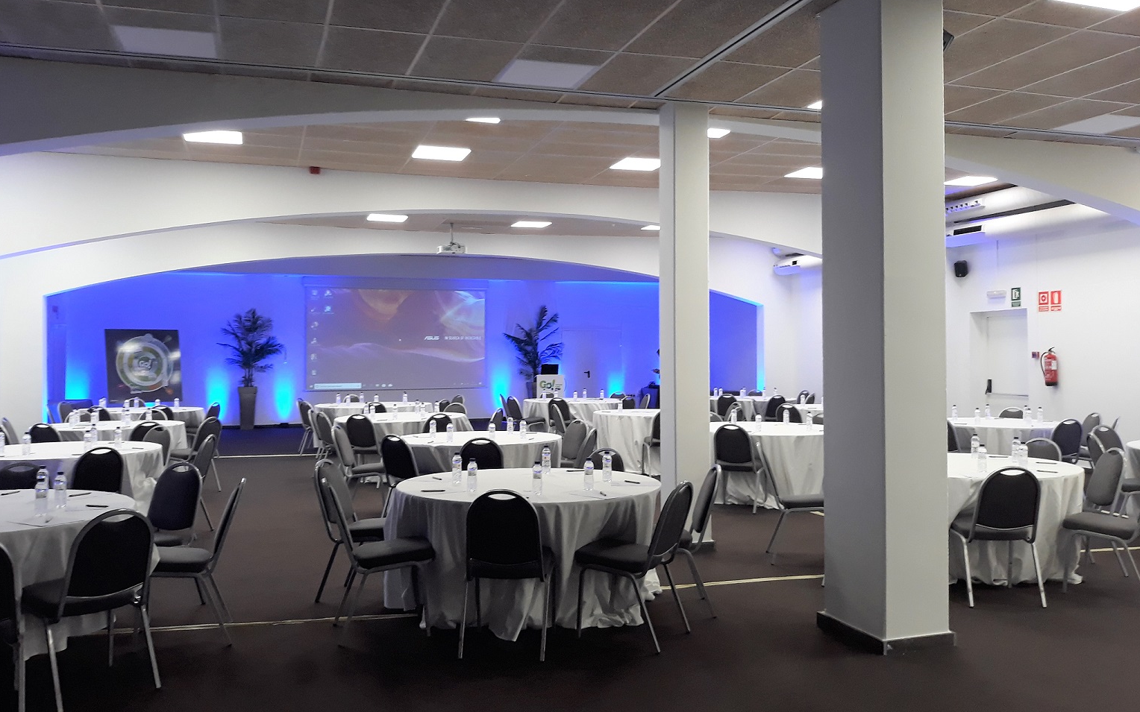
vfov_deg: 43.1
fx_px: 901
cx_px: 569
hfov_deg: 64.6
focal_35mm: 29
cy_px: 334
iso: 125
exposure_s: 1/50
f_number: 1.7
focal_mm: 3.71
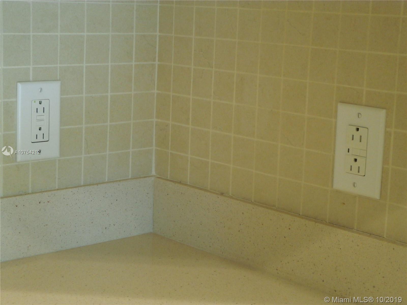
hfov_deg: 26.7
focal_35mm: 73
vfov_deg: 20.2
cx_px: 204
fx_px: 858
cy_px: 152
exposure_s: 1/20
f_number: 4.4
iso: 400
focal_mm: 13
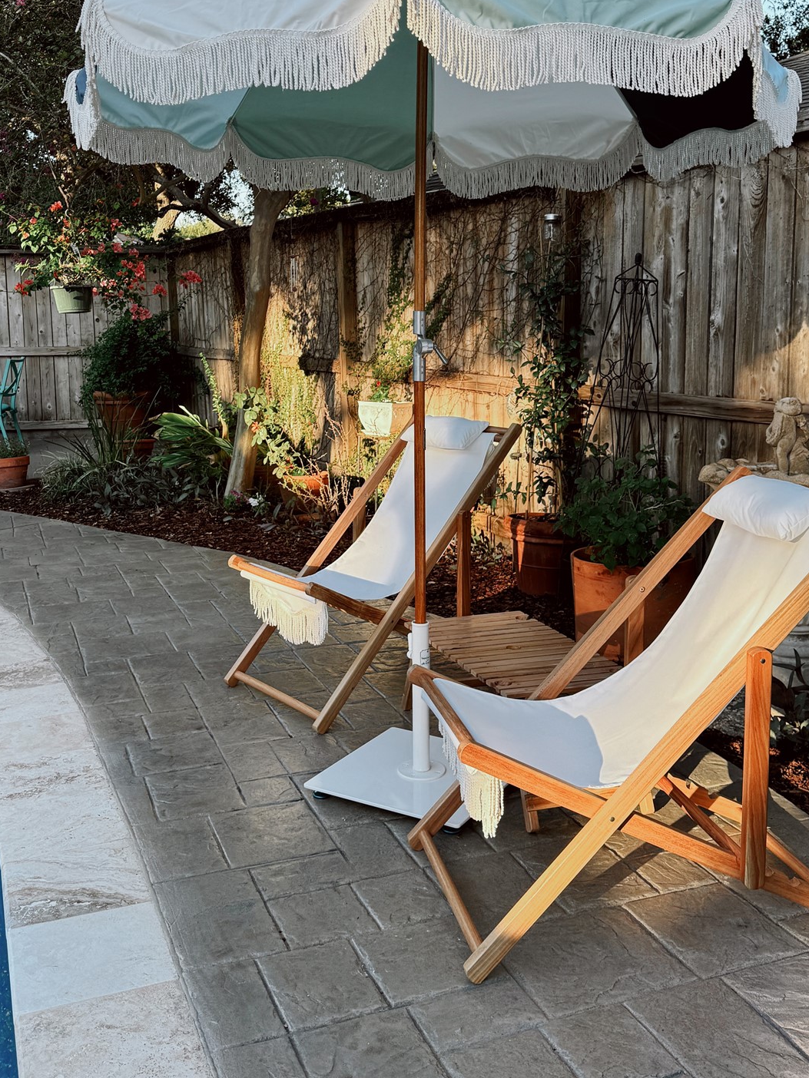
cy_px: 415
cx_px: 378
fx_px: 1091
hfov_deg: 40.7
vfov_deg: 52.2
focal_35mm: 35
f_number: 1.78
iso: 80
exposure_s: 1/671
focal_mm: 6.86
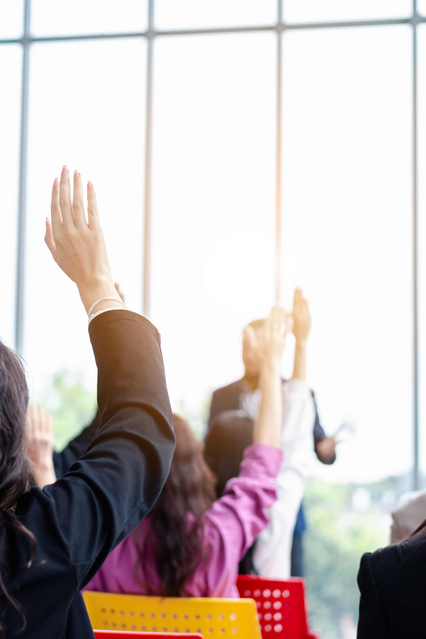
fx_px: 1473
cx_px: 113
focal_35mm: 83
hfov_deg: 16.4
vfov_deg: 24.5
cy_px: 320
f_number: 2.5
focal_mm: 55
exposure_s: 1/320
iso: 100
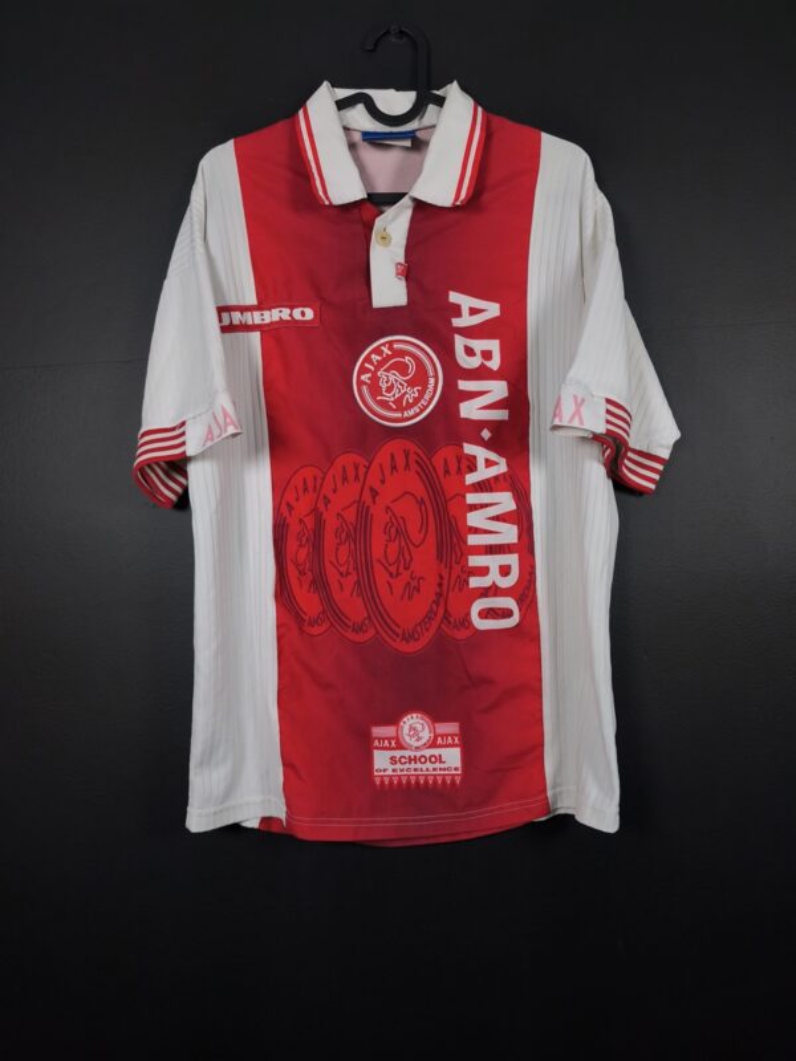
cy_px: 530
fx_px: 705
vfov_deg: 73.9
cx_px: 398
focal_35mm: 23
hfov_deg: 58.9
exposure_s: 1/160
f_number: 1.6
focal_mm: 6.57
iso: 400
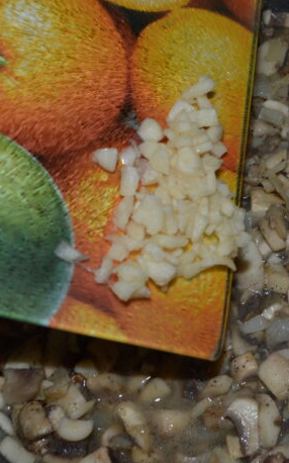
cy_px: 234
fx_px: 883
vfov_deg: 29.4
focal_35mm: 70
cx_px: 245
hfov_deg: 18.4
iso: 100
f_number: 8
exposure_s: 1/60
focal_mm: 30
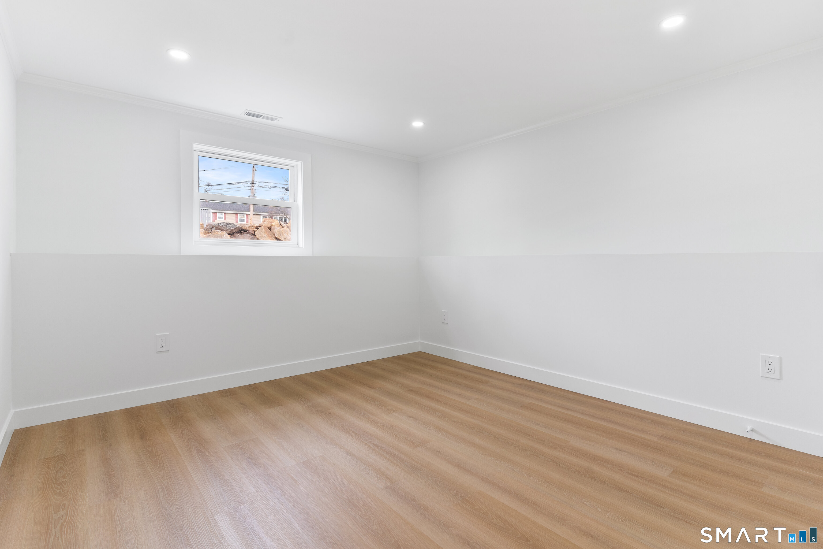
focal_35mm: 17
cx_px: 412
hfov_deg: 93.3
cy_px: 274
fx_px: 389
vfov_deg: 70.4
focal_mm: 17
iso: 320
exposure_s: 1/6
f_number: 8
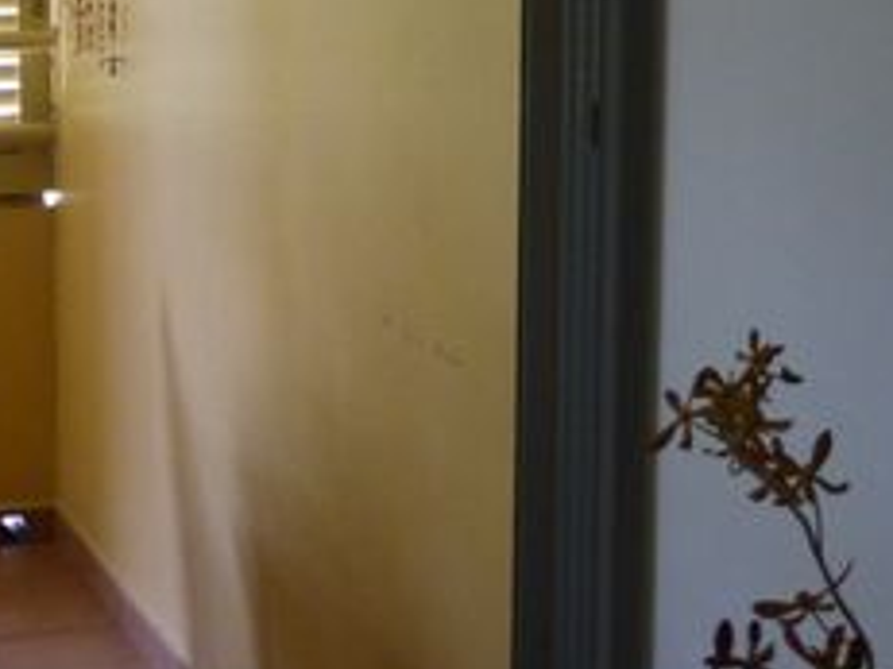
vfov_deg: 16.0
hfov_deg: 21.5
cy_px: 35
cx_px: 429
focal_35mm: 91
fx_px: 2346
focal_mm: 6.1
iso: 400
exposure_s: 1/40
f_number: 3.7
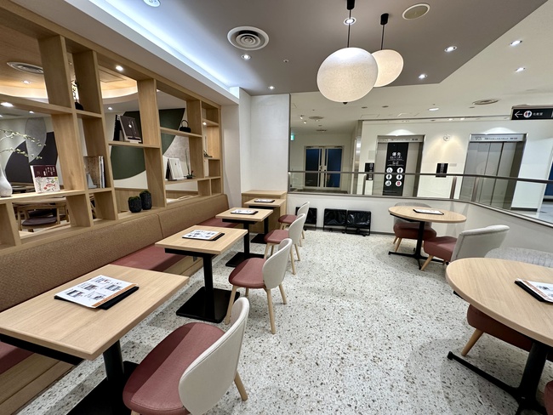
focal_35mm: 14
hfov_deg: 102.0
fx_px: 224
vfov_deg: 85.7
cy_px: 208
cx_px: 276
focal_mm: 2.22
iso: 200
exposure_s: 1/120
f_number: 2.2
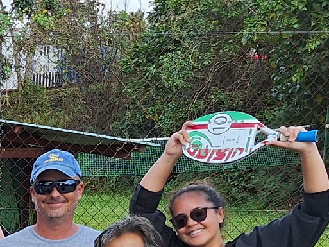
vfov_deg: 12.6
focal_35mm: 112
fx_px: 1065
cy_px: 365
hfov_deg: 15.7
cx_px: -212
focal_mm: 5.54
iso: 40
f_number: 1.8
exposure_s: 1/724
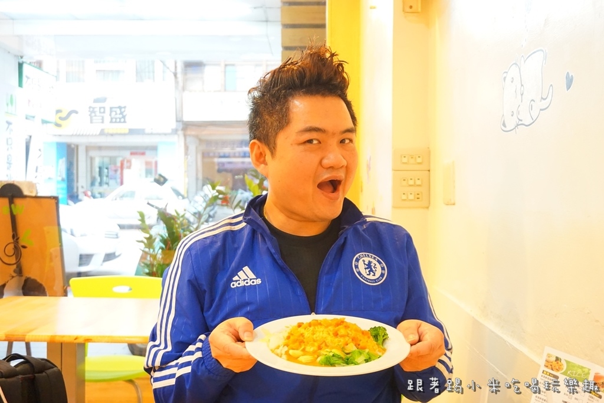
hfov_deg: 49.5
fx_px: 654
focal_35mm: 39
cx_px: 302
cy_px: 202
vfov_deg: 34.2
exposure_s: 1/80
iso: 3200
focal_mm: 26
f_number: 4.5
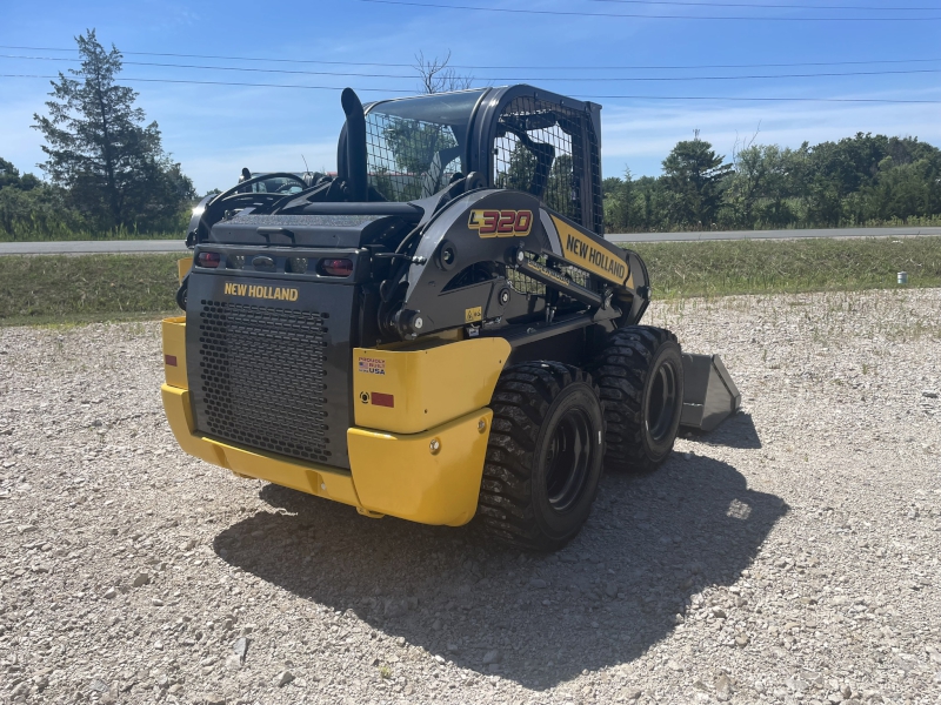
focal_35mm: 26
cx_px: 470
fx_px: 707
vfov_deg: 53.1
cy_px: 352
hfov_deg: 67.3
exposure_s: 1/3205
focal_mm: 4.2
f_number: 1.6
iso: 32
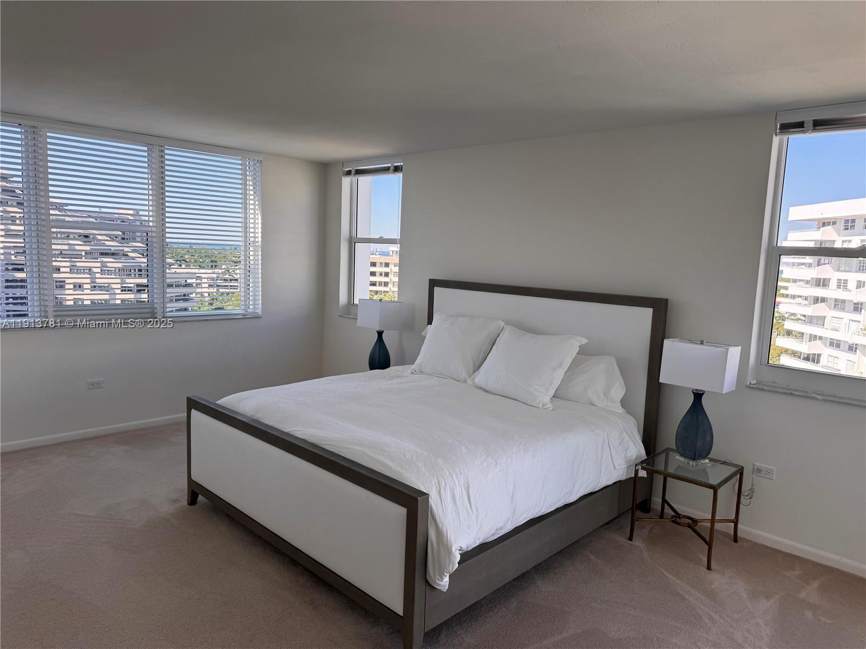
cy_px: 324
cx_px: 433
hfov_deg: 71.6
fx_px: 600
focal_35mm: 24
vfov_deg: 56.8
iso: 80
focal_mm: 6.76
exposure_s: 1/364
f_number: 1.78
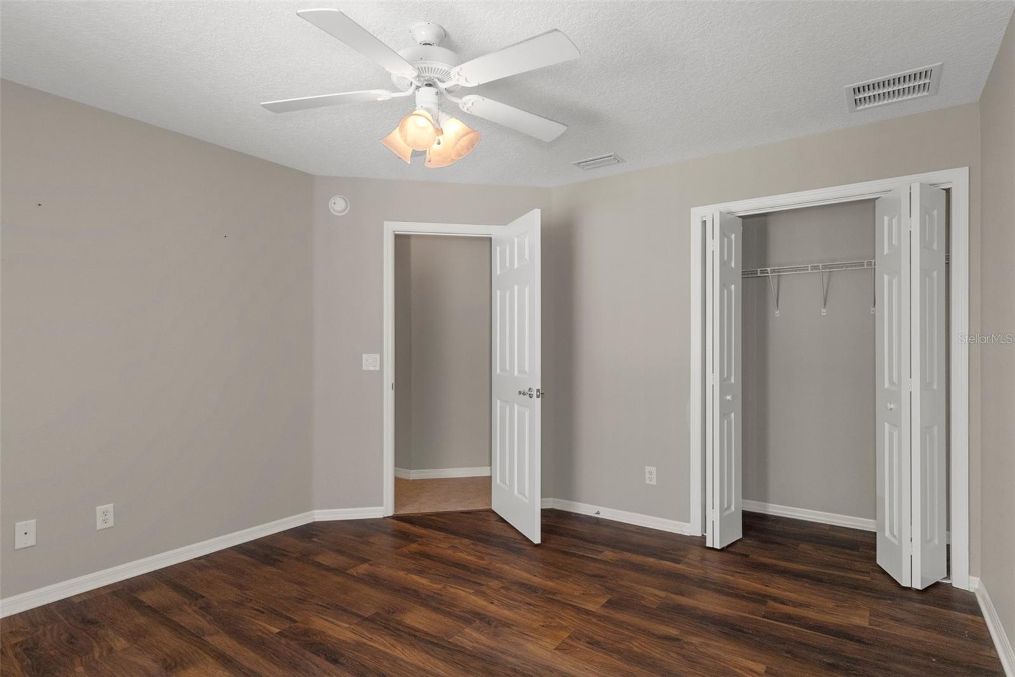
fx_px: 507
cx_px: 508
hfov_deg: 90.0
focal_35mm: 18
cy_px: 338
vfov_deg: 67.4
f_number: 8
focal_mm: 12
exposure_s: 1/6
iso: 320
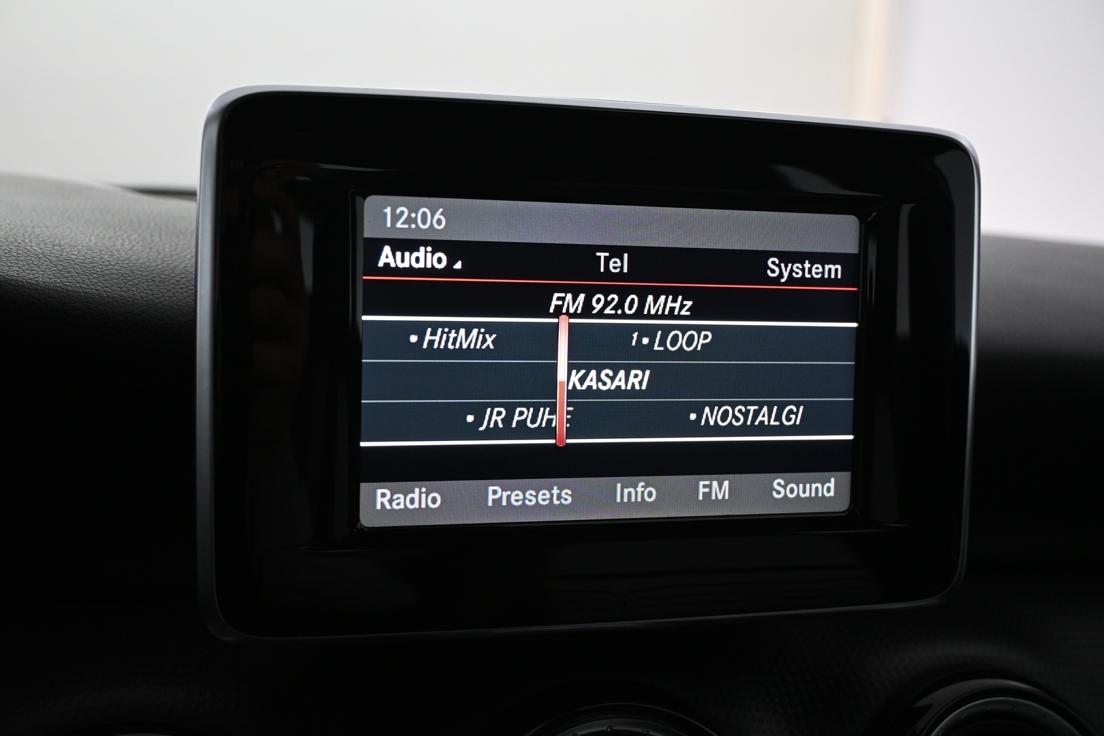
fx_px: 1288
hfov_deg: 46.4
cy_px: 368
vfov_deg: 31.9
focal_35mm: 42
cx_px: 552
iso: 1100
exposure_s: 1/50
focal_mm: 28
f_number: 5
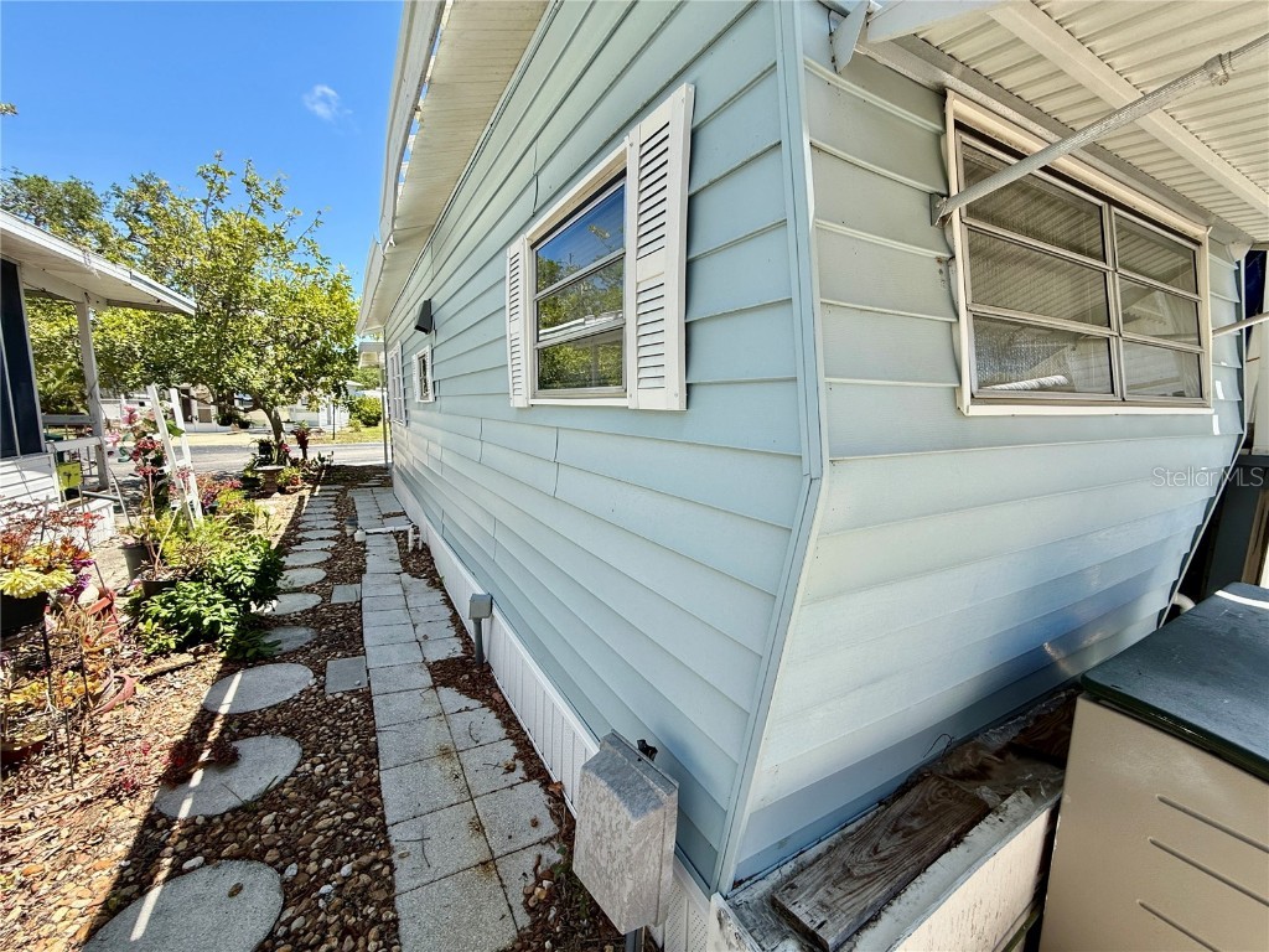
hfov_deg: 102.1
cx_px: 634
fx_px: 513
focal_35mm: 14
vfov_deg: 85.7
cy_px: 476
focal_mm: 2.22
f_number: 2.2
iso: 50
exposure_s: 1/809
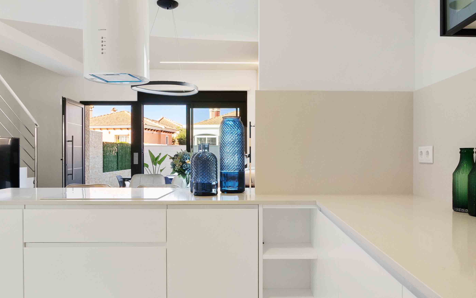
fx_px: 337
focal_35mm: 26
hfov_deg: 70.4
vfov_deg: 47.6
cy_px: 150
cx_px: 246
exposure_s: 1/15
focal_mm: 12
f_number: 8
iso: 320
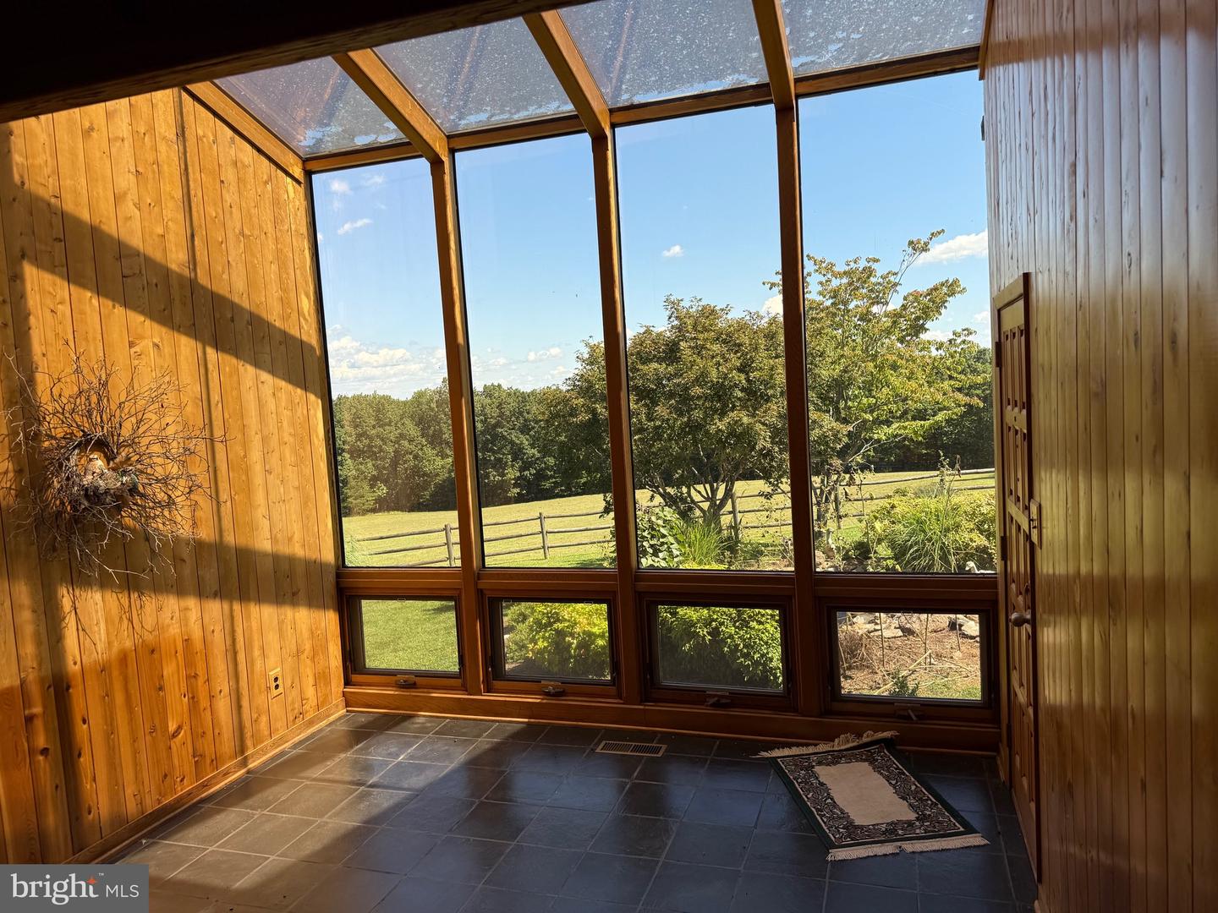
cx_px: 609
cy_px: 456
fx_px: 844
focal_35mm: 24
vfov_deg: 56.8
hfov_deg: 71.6
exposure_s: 1/1091
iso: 80
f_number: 1.78
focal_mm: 6.76
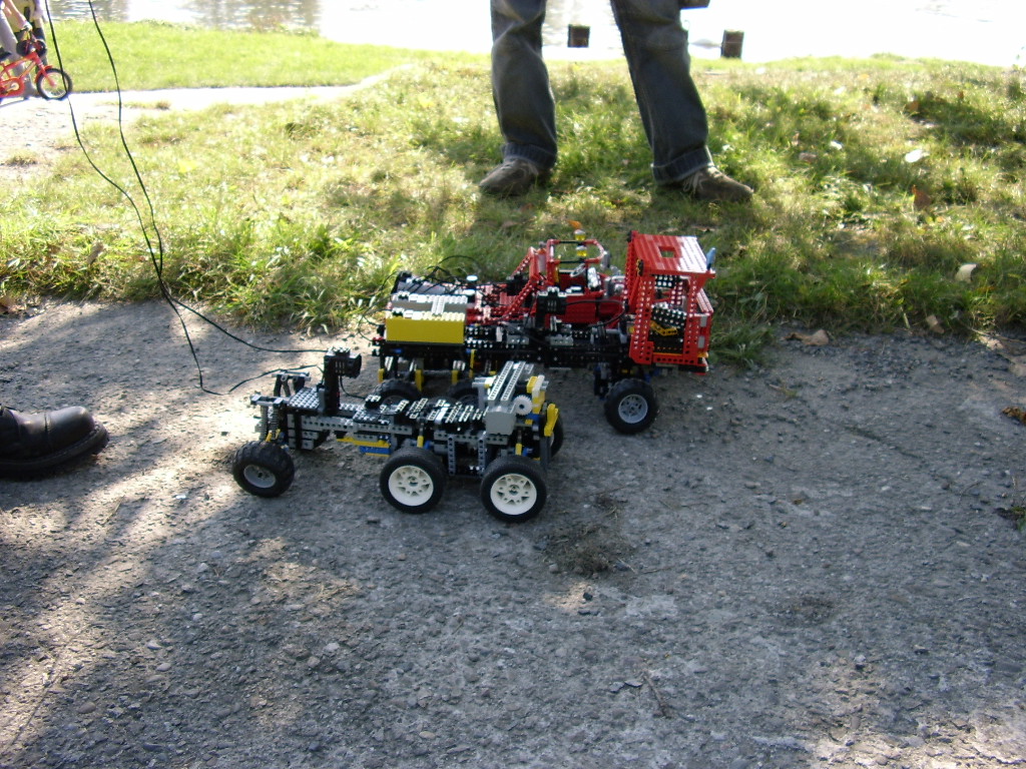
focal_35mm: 30
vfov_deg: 46.8
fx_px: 889
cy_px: 384
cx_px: 513
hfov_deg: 60.0
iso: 71
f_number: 2.9
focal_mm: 5.8
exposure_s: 1/210
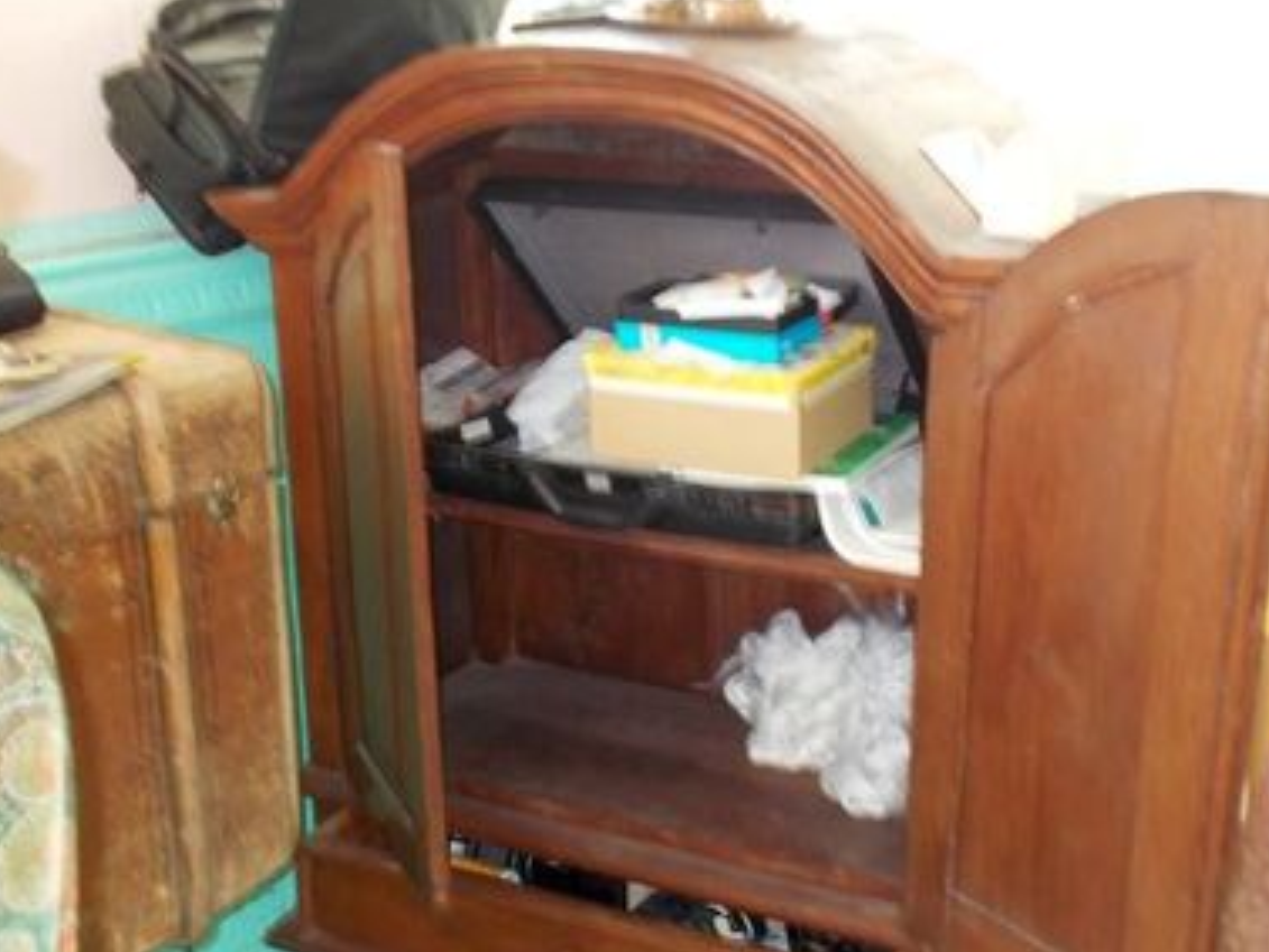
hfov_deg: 34.3
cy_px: 592
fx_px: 2054
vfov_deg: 26.0
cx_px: 623
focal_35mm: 56
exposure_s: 1/30
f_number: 4.2
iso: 200
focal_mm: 7.9
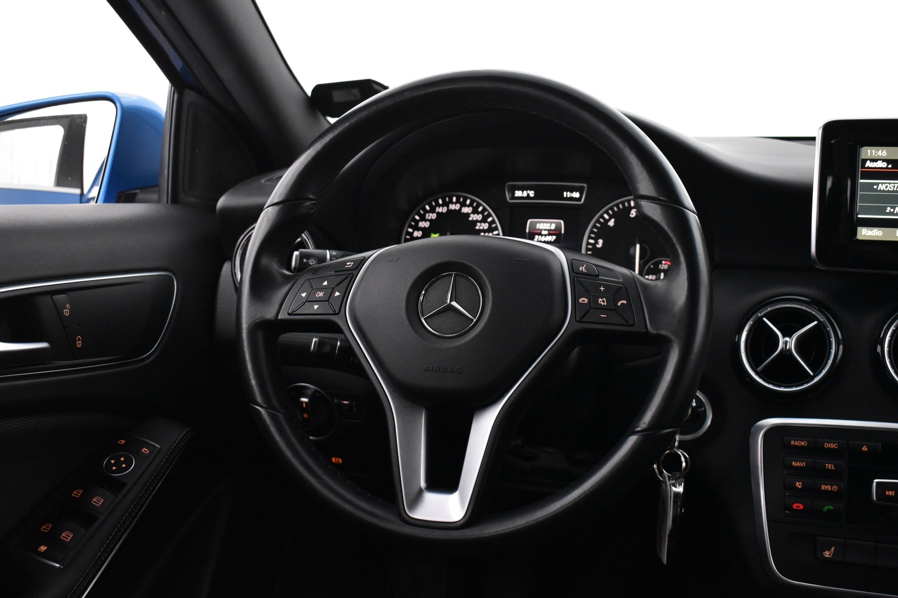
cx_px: 449
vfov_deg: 33.0
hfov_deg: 47.9
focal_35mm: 40
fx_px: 1010
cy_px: 299
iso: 3200
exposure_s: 1/40
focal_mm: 27
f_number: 4
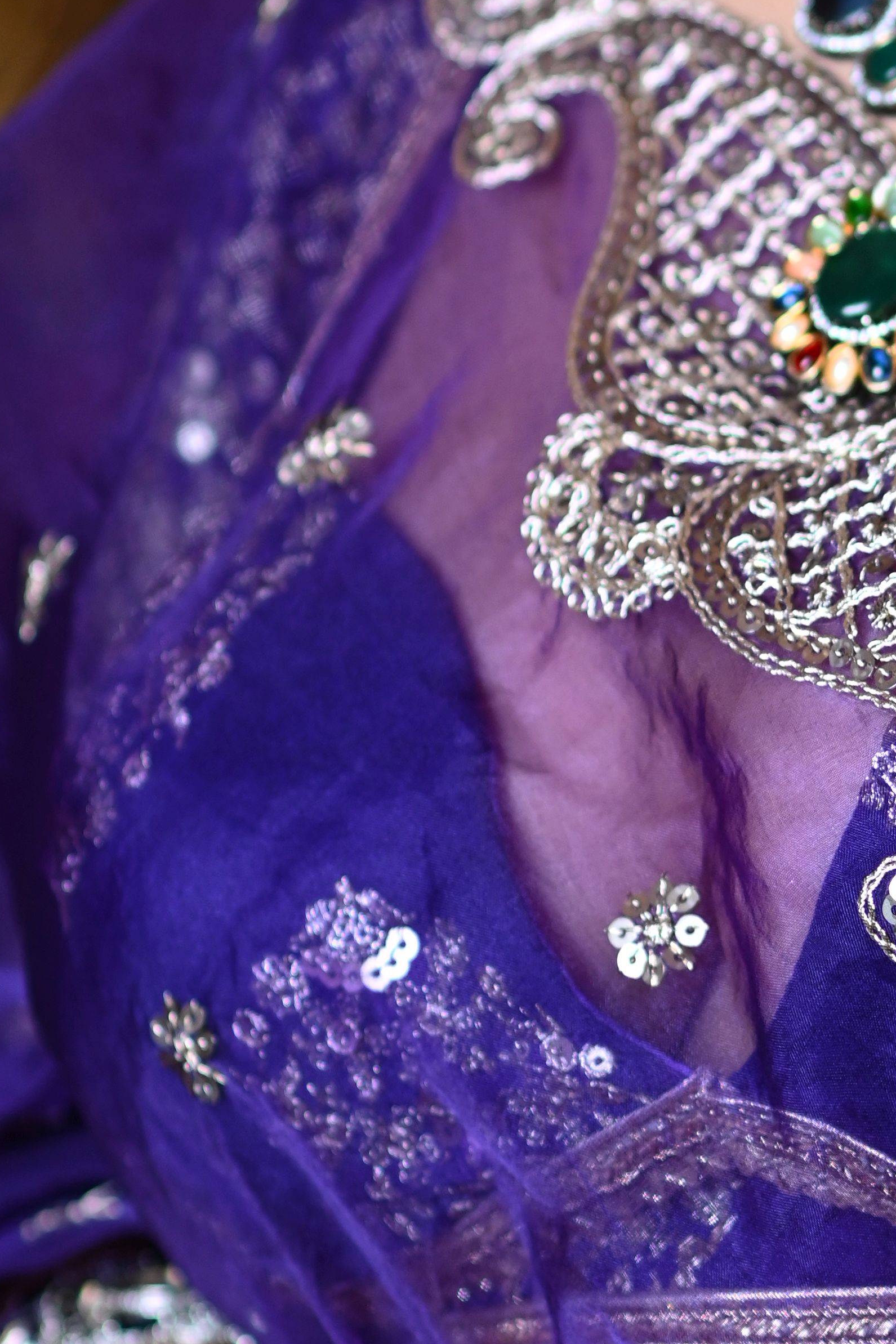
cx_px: 1455
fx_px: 10977
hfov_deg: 4.6
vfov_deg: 7.0
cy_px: 92
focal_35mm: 294
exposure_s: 1/200
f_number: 2.5
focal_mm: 85
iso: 250
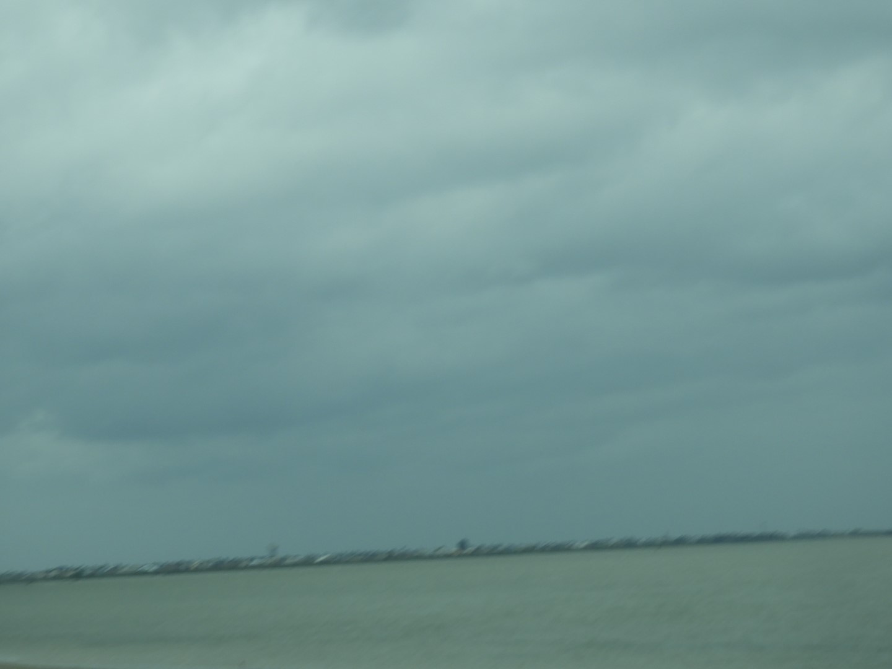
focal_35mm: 125
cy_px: 334
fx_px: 3221
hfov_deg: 15.8
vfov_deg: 11.9
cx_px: 446
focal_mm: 22.4
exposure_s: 1/160
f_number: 5
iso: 100
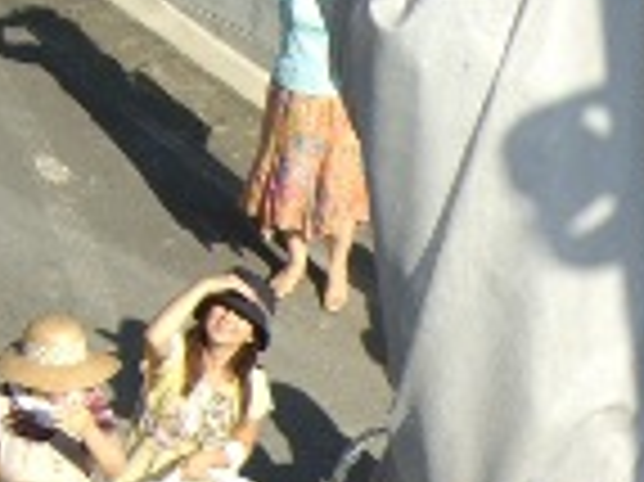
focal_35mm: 154
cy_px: 664
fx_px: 2863
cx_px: 928
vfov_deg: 9.4
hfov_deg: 12.3
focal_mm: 7.9
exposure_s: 1/500
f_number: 4
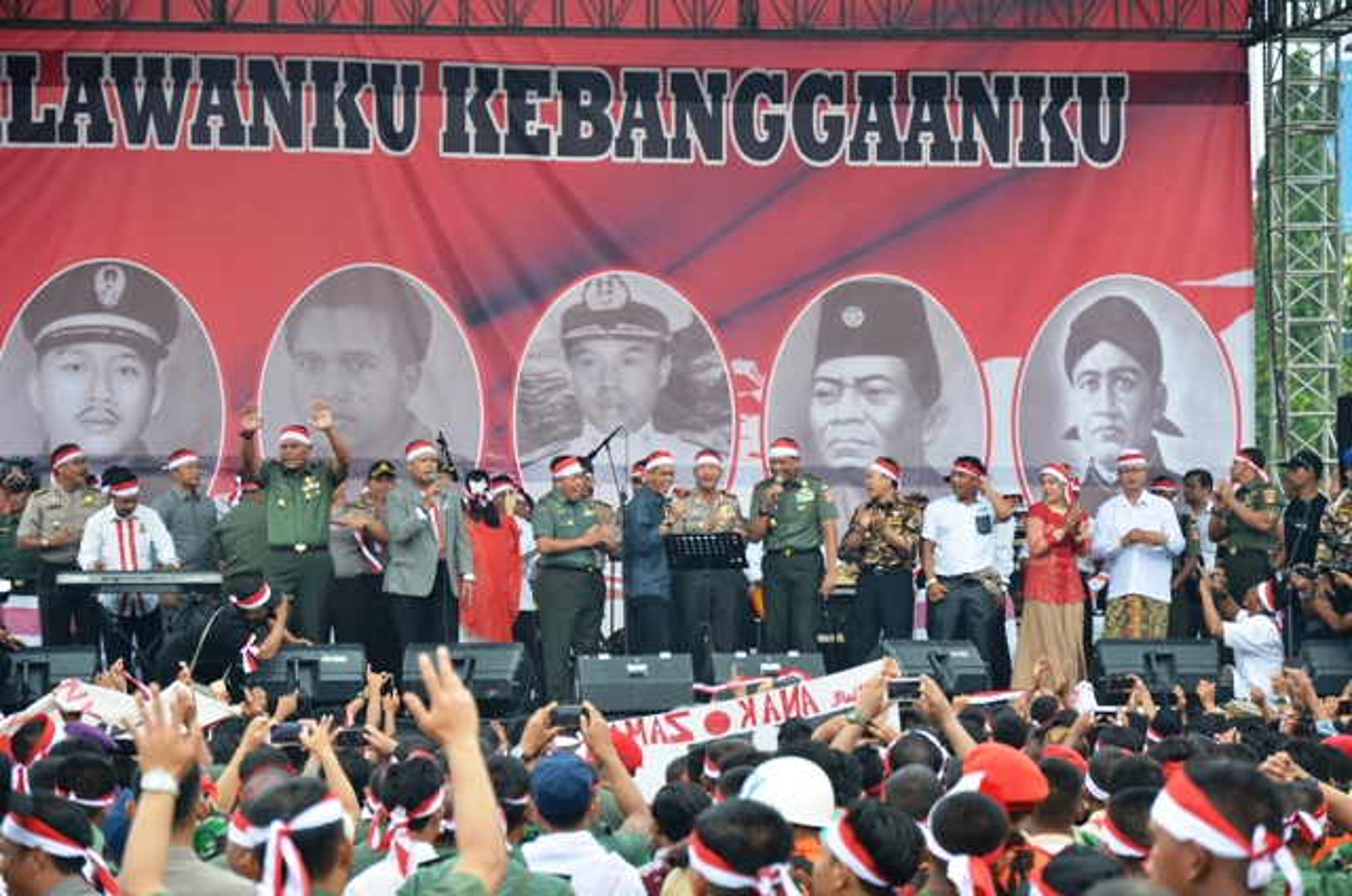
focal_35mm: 158
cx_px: 676
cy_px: 448
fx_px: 5903
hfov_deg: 13.1
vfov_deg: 8.7
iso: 100
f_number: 5.6
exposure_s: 1/125
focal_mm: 105
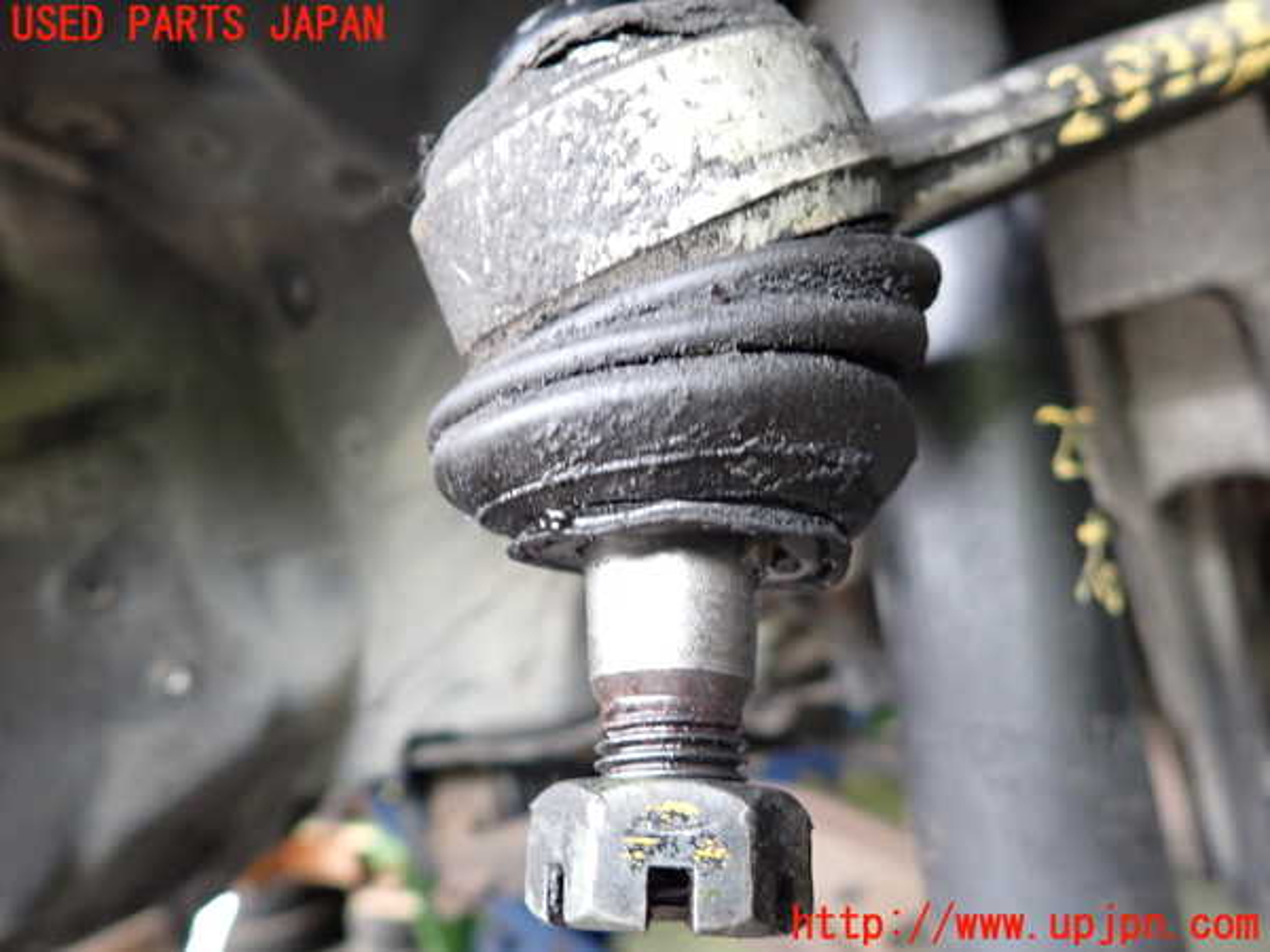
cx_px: 635
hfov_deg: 69.4
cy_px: 476
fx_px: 917
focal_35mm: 25
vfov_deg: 54.9
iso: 400
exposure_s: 1/30
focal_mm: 4.5
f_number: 2
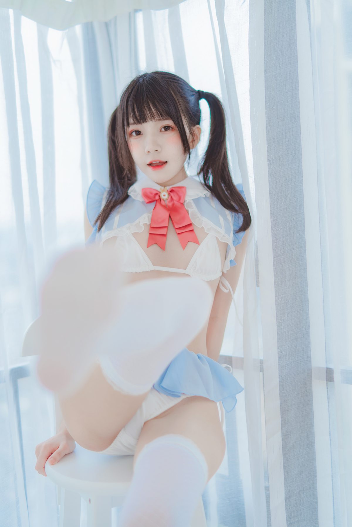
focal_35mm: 50
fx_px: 733
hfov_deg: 27.0
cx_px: 176
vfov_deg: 39.6
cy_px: 264
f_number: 1.4
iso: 100
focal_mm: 50
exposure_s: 1/200
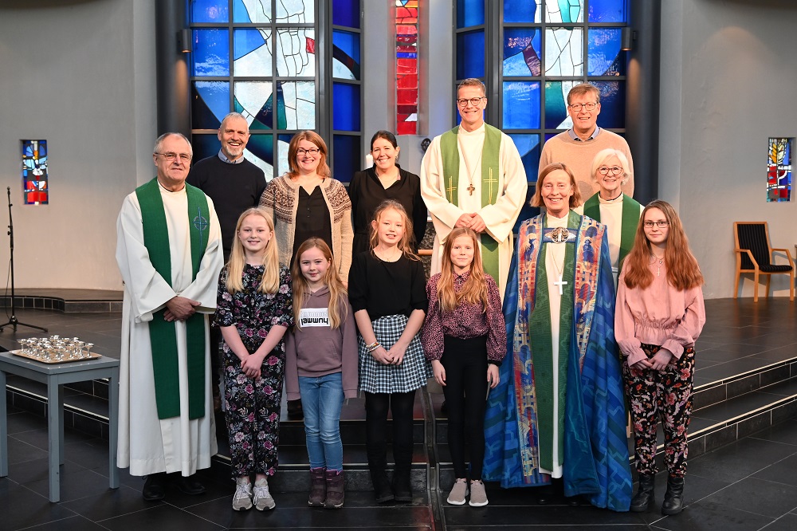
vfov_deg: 33.4
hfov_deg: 48.5
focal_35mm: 40
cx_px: 398
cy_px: 266
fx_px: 885
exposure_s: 1/125
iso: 1800
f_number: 4
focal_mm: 40
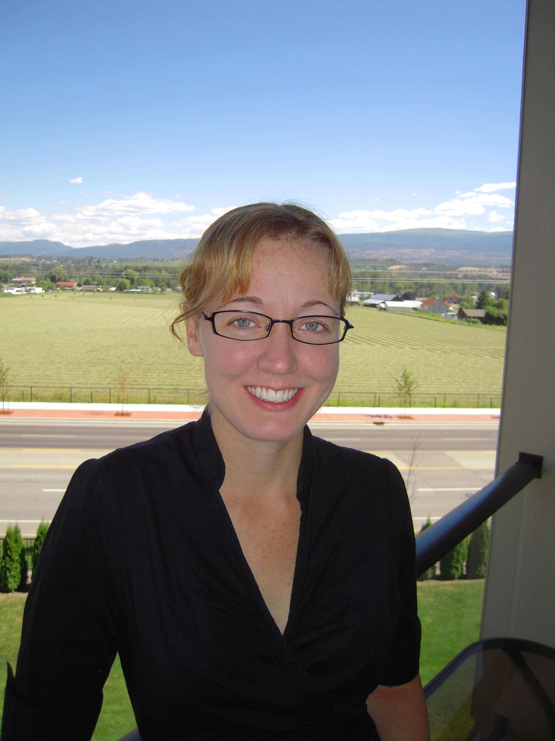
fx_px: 599
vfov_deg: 63.4
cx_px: 278
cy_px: 370
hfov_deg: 49.7
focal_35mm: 28
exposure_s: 1/640
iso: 100
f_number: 2.7
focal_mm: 5
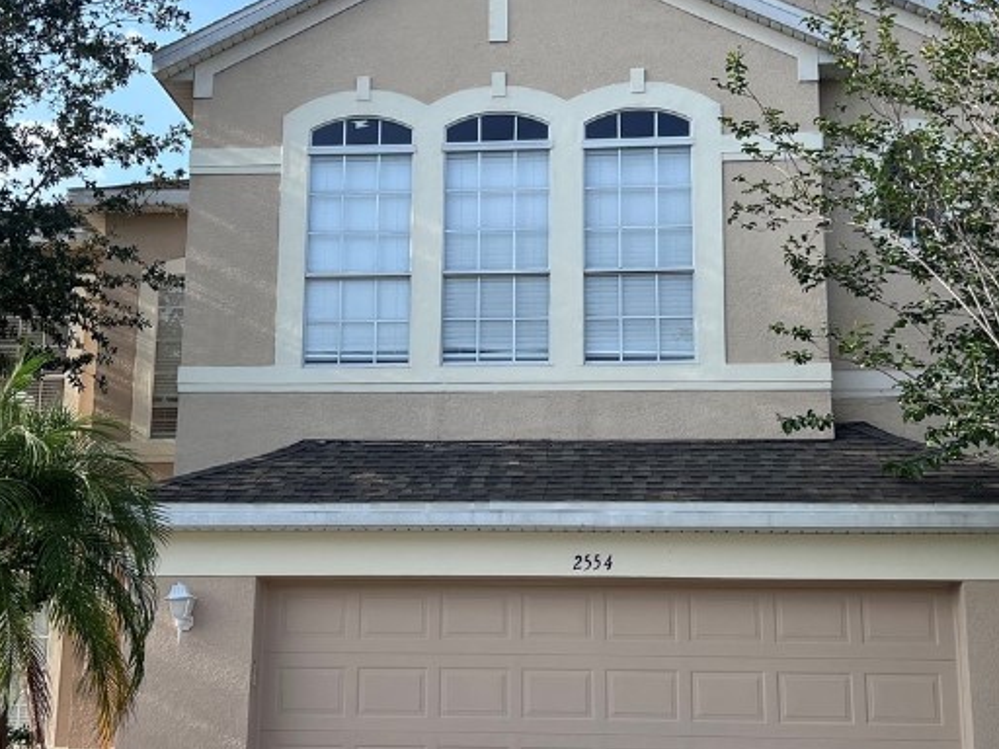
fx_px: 1501
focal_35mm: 52
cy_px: 359
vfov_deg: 28.0
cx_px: 459
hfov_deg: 36.8
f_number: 1.5
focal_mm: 5.7
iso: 50
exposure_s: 1/2457
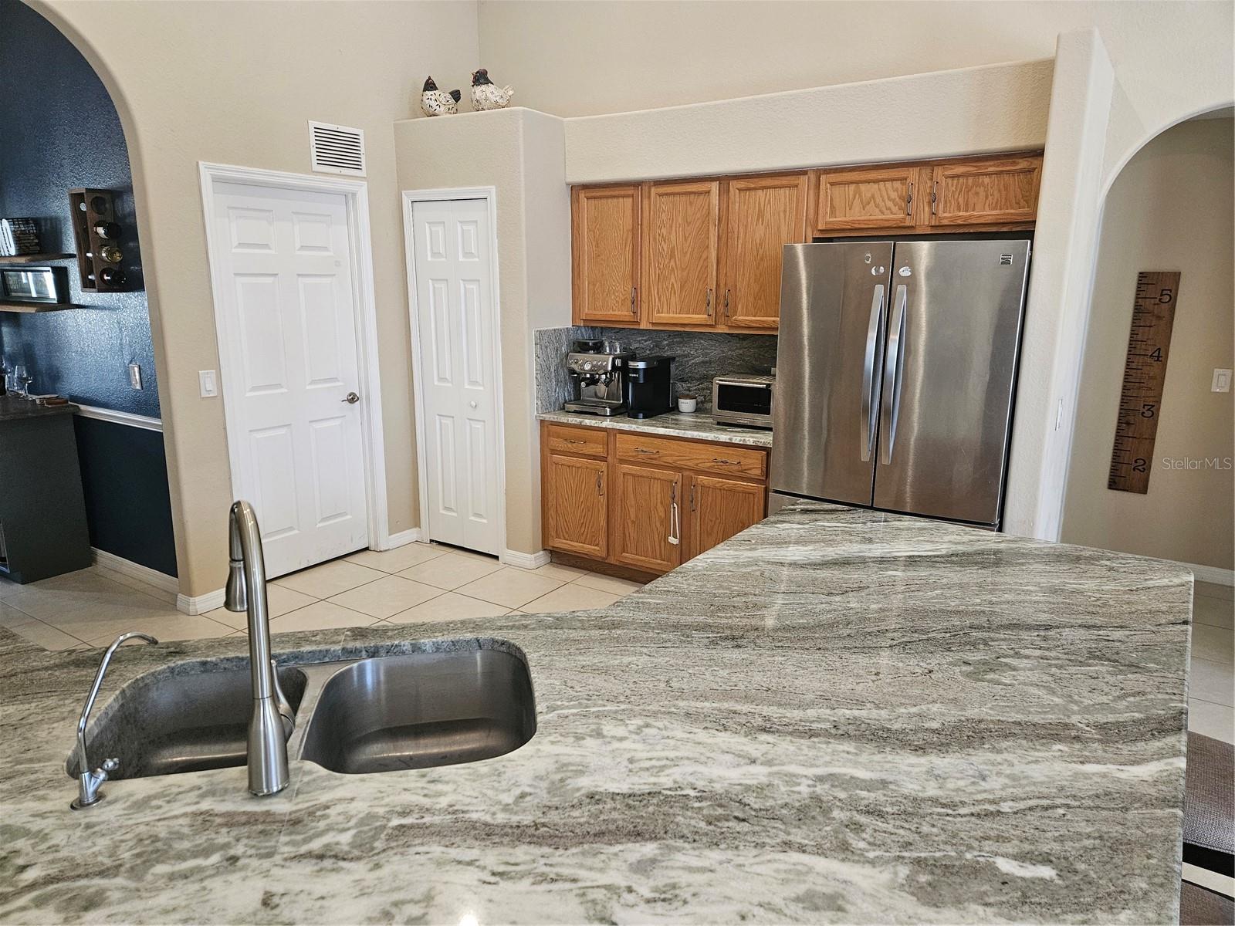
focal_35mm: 23
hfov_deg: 73.9
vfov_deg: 58.9
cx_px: 618
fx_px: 821
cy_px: 463
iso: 400
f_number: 1.8
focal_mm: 5.4
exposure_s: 1/120
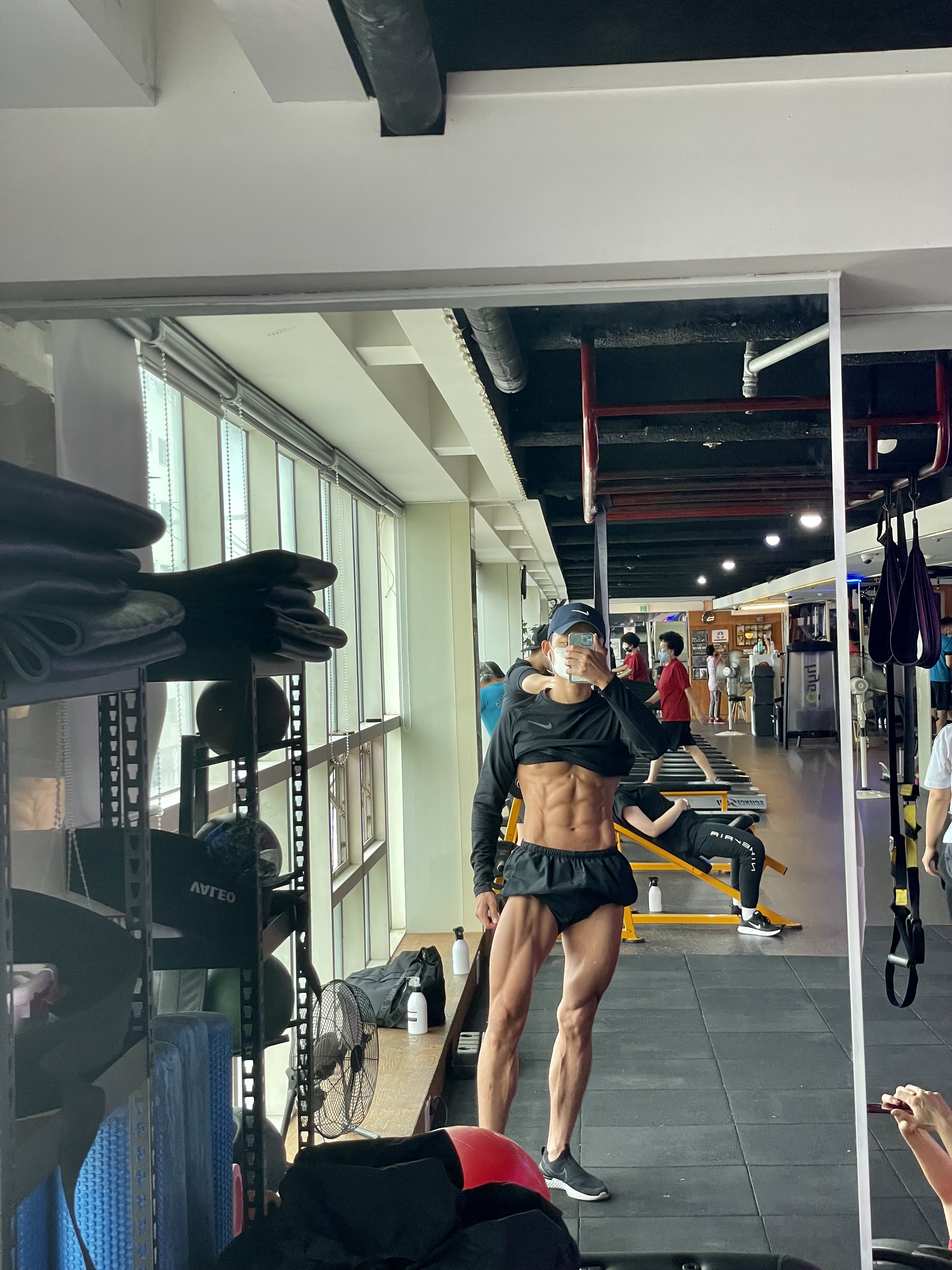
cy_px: 635
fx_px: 1907
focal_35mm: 52
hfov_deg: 28.0
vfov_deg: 36.8
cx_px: 476
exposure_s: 1/121
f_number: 2
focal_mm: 6
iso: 160
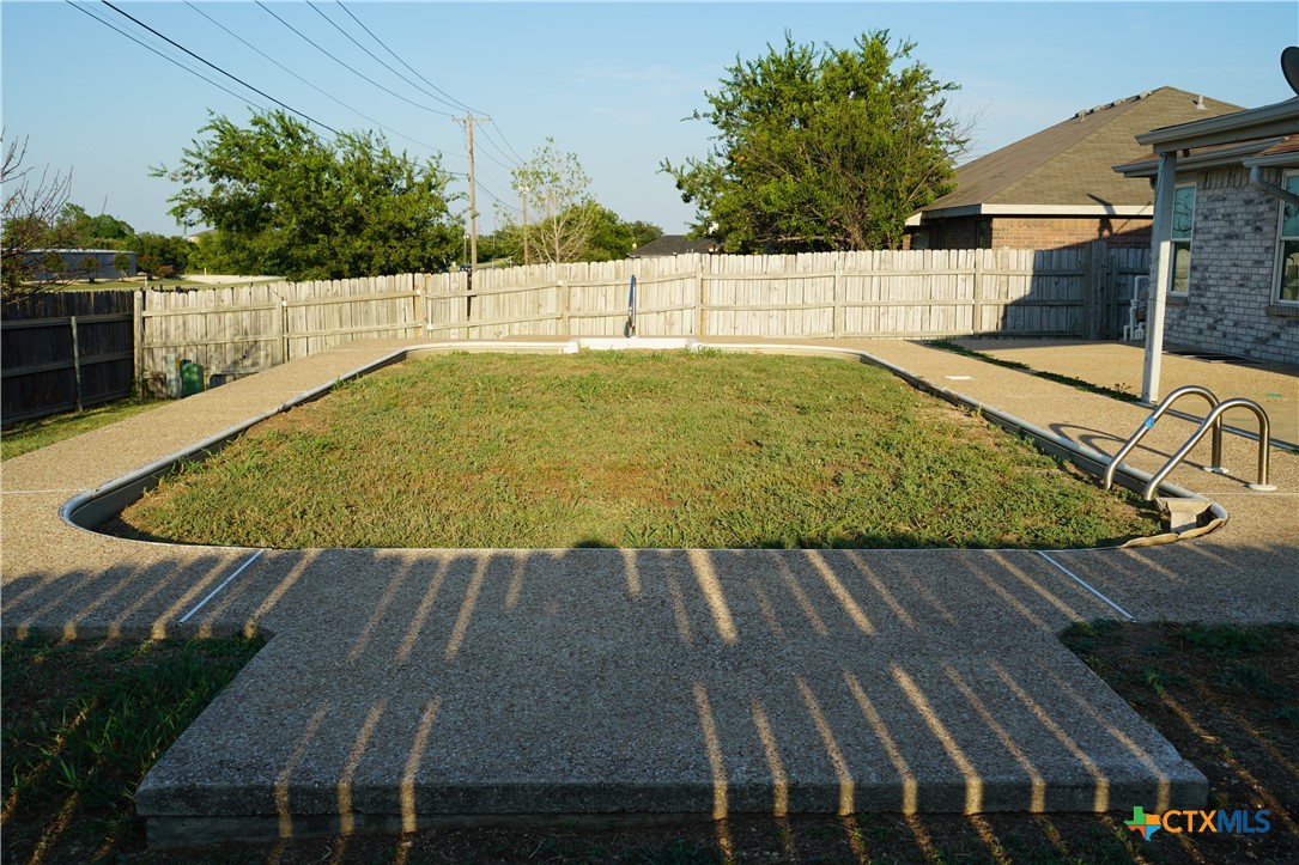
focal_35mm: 33
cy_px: 432
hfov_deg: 57.2
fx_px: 1190
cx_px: 650
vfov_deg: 40.0
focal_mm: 33
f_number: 9
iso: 100
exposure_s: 1/125
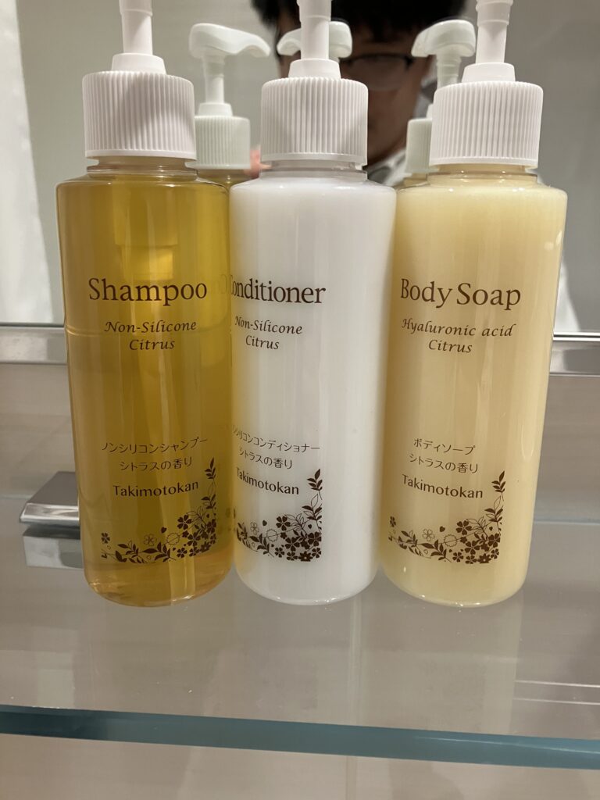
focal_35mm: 28
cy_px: 400
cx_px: 300
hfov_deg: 49.7
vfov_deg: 63.4
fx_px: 647
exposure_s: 1/50
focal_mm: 3.99
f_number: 1.8
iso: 125
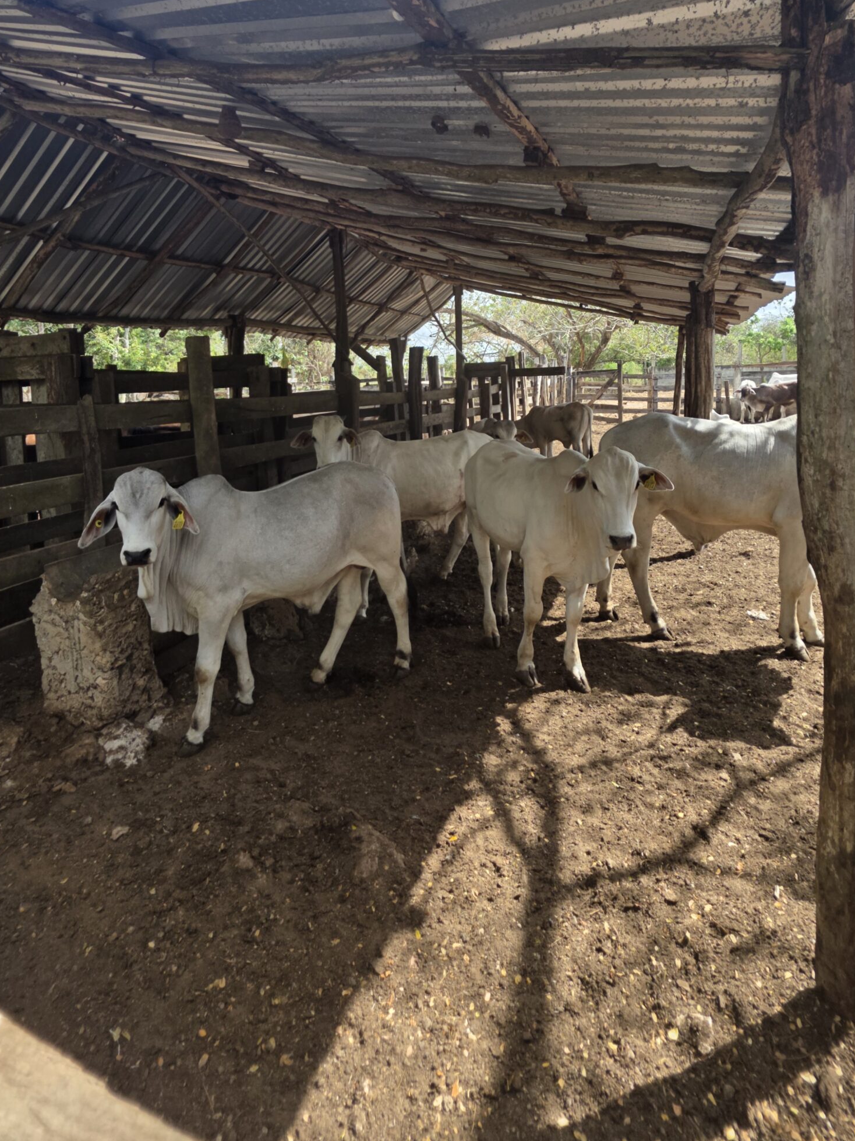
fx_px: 560
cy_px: 427
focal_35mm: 17
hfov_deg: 74.7
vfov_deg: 89.2
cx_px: 415
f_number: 1.9
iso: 40
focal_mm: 2.2
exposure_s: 1/944
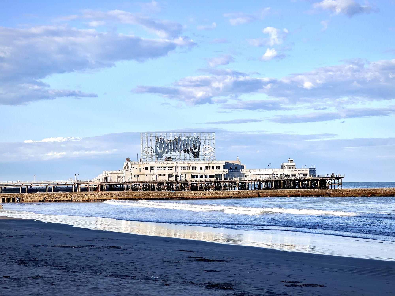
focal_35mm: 77
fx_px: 879
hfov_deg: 25.3
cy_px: 148
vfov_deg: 19.1
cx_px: 198
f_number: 2.8
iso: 32
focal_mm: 9
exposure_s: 1/649
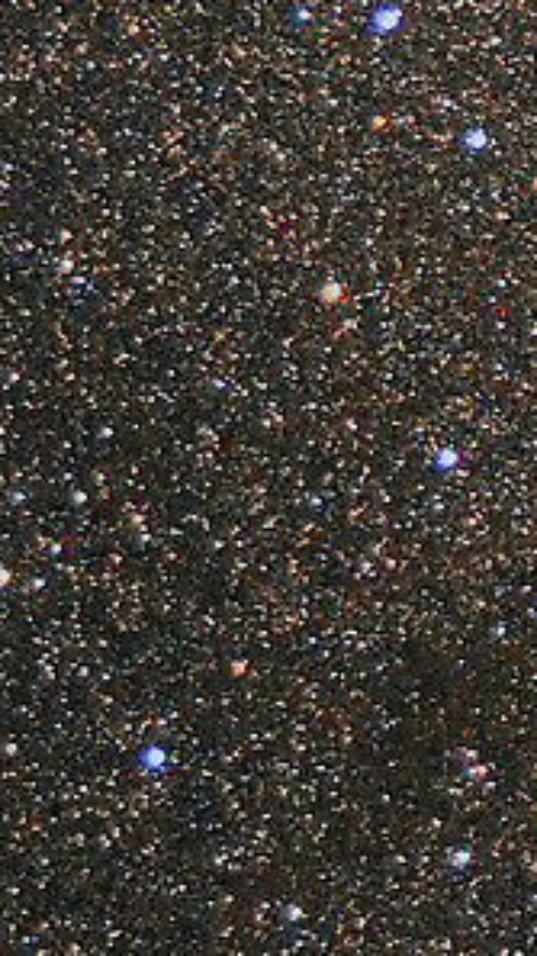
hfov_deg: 4.8
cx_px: 2206
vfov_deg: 9.5
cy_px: 504
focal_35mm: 228
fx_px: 5773
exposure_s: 180
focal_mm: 18
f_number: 3.2
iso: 1600
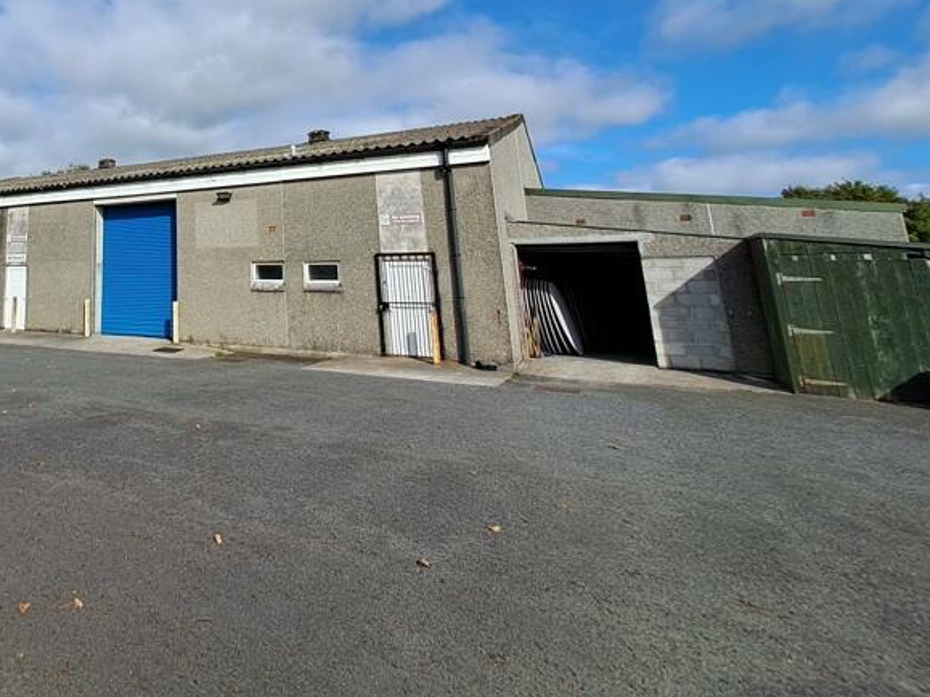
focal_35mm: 23
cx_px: 122
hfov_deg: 63.8
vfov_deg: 54.8
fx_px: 618
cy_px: 140
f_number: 2.2
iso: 40
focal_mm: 1.42
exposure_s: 1/1418
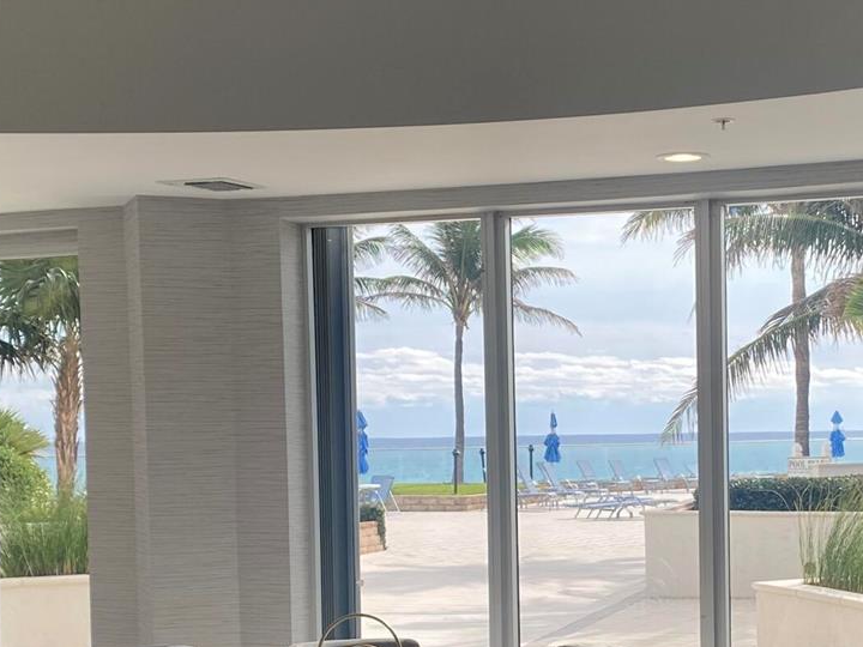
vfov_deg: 19.7
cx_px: 653
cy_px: 508
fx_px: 1845
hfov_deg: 26.0
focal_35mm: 74
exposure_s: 1/312
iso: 32
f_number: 1.8
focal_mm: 4.25
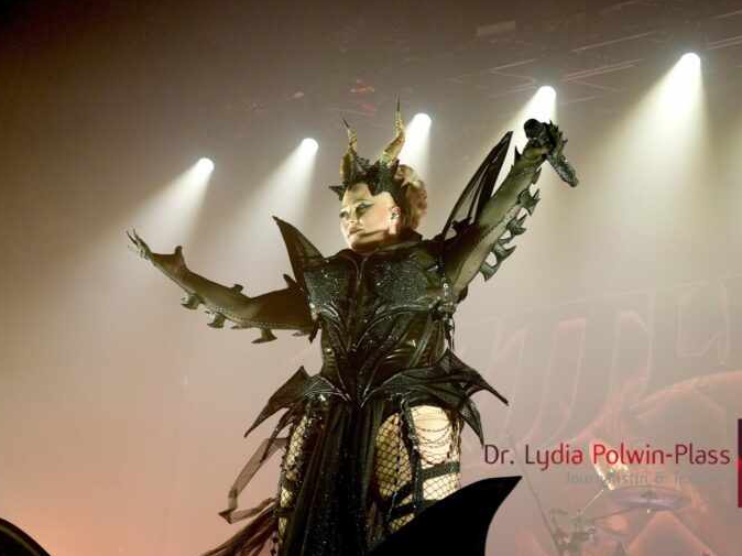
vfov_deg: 25.4
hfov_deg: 33.5
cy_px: 279
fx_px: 1233
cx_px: 392
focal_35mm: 58
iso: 2500
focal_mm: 35
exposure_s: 1/160
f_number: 4
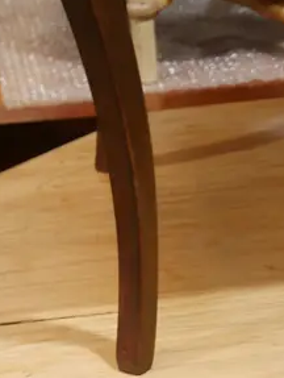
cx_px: 304
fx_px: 1168
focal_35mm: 107
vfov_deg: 16.6
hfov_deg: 13.6
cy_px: 580
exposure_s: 1/60
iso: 320
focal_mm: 15
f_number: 3.6
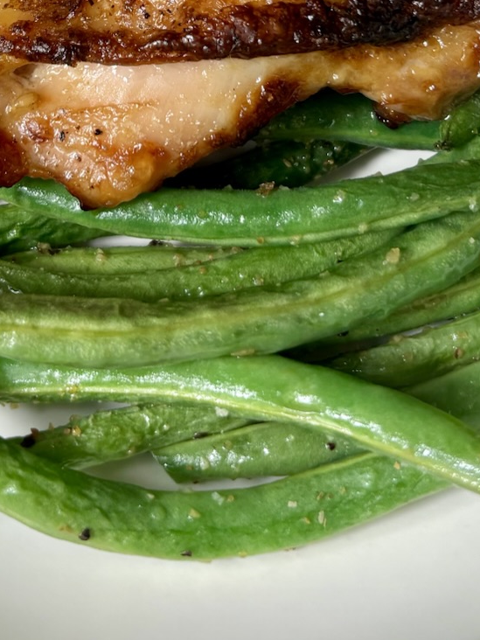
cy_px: -138
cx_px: 136
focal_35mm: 71
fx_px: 1313
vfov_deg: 24.7
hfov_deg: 20.6
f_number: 1.6
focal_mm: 5.96
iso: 32
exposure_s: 1/120
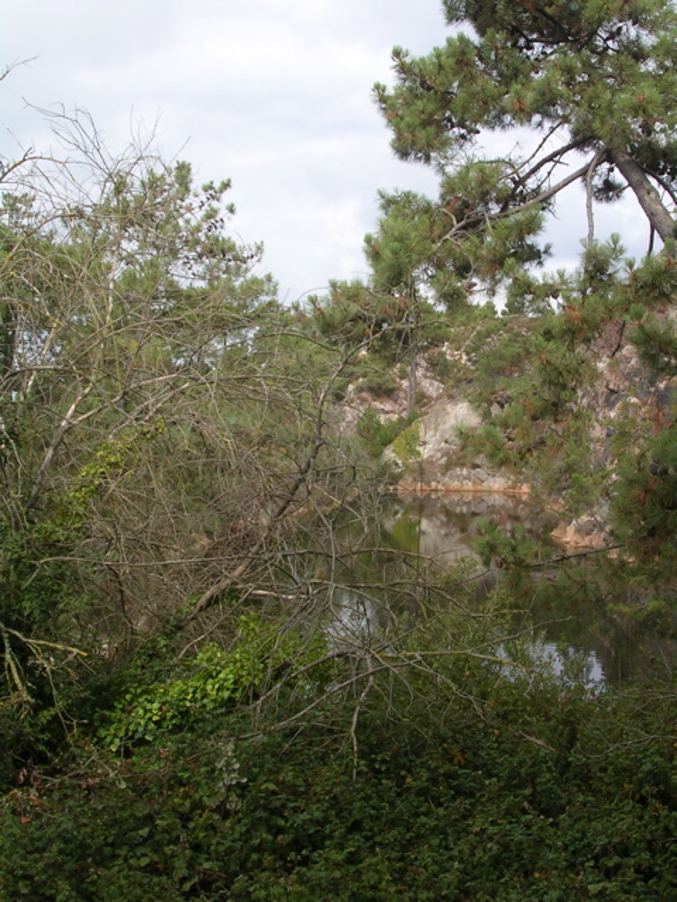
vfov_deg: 41.2
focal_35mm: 46
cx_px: 338
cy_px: 451
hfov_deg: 31.5
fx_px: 1200
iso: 50
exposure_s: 1/178
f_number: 6.1
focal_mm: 7.1
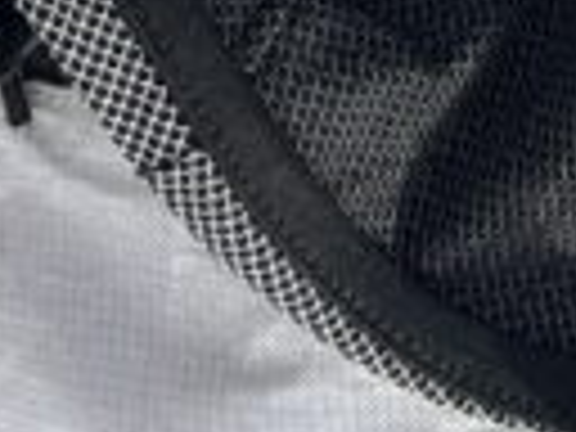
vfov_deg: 9.4
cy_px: -583
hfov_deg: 13.8
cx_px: 459
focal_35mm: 142
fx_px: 2363
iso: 50
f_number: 1.5
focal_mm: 5.7
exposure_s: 1/1068
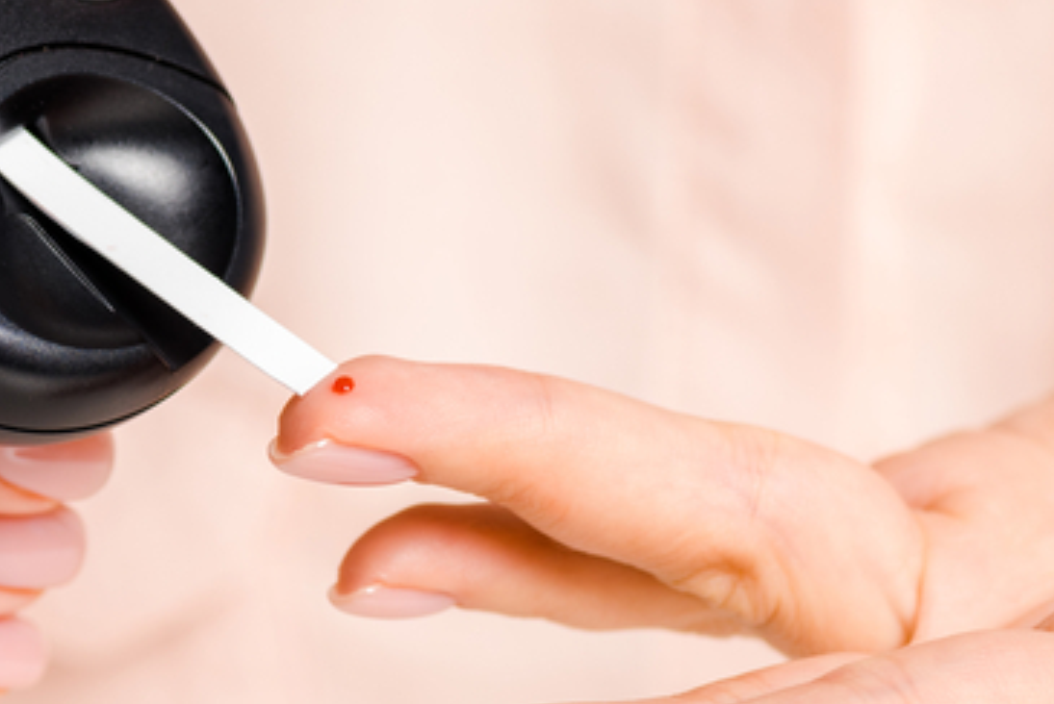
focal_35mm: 287
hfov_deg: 7.2
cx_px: 524
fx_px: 8409
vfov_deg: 4.8
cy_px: 388
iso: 100
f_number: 7.1
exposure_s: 1/200
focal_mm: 105
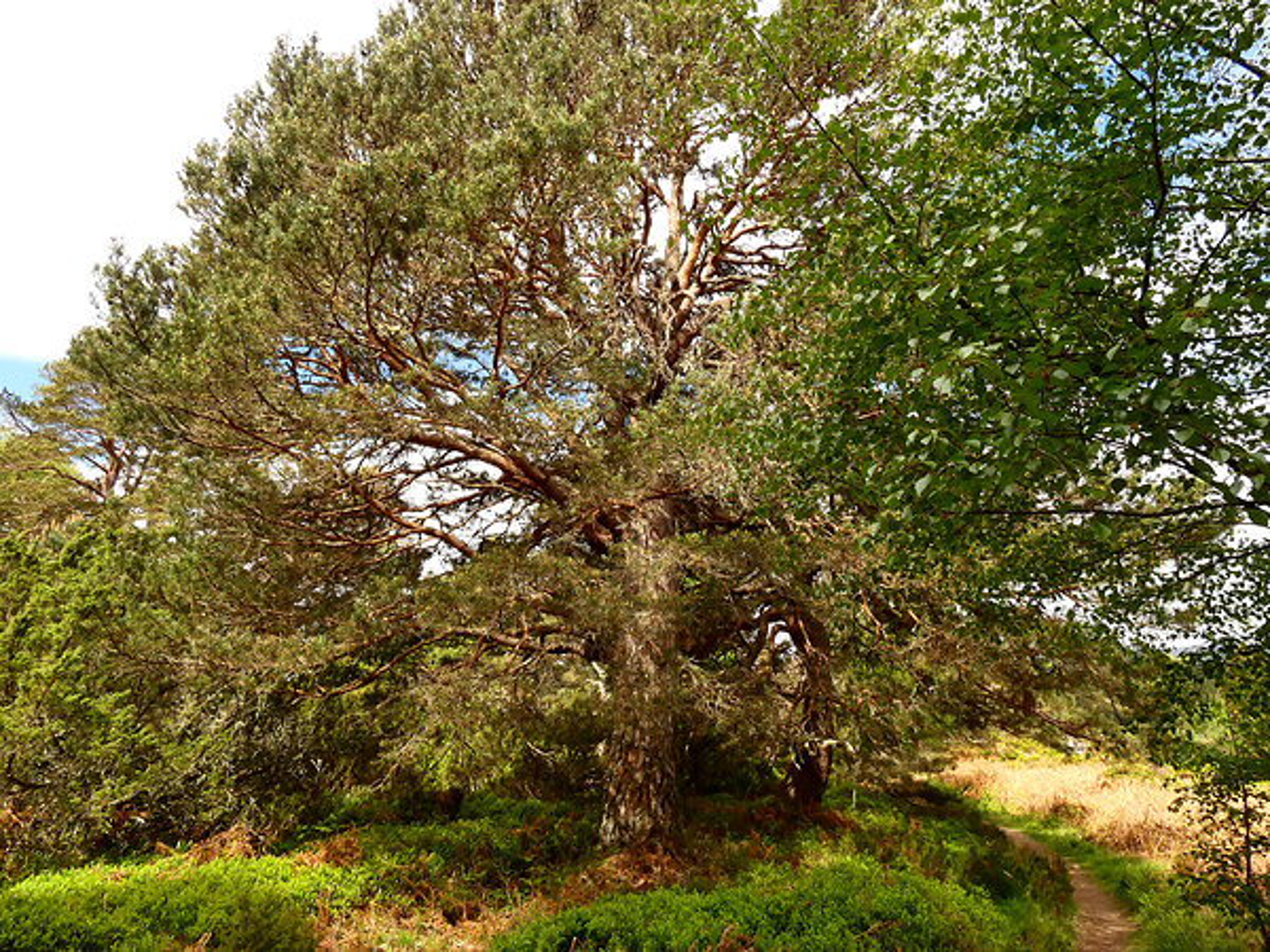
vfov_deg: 66.0
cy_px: 476
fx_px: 734
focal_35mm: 20
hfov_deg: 81.7
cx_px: 635
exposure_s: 1/250
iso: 200
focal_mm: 3.6
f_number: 6.3
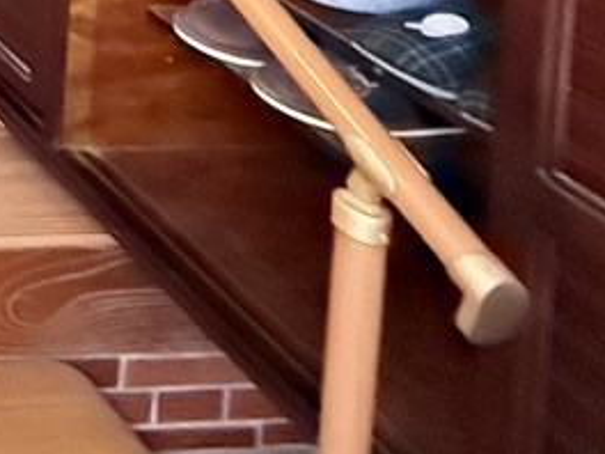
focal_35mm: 68
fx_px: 1188
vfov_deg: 15.1
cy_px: -573
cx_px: -710
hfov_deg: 17.0
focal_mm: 2.22
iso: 1250
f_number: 2.2
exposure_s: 1/25
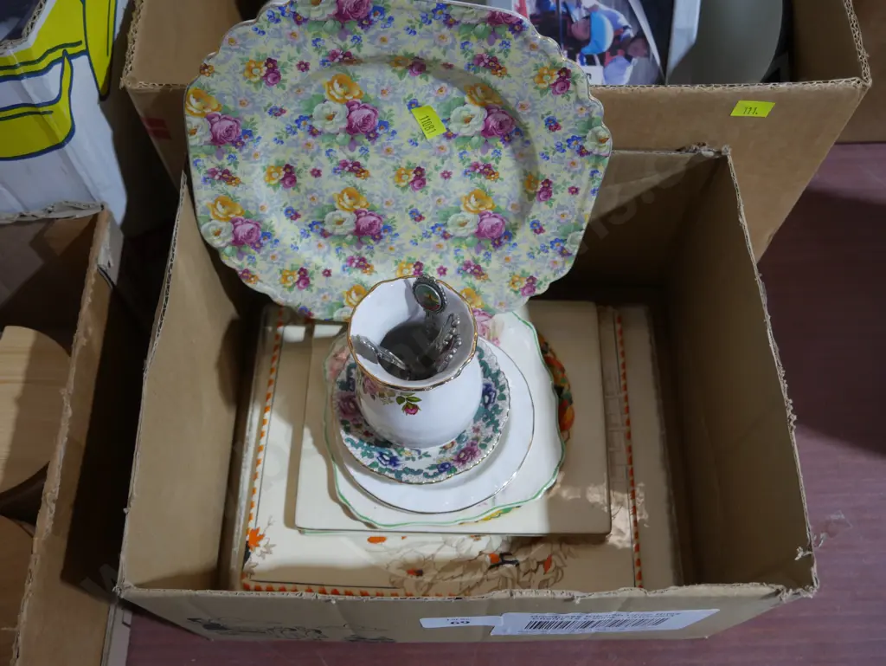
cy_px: 333
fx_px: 819
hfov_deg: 56.8
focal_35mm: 32
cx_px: 443
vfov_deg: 44.2
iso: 640
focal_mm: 16
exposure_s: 1/60
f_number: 3.6
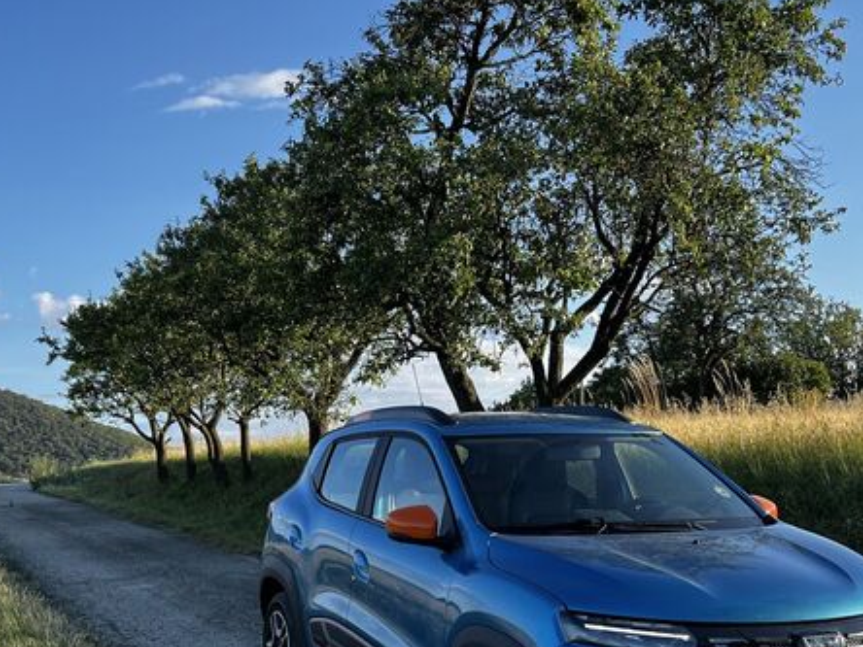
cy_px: 461
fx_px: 1247
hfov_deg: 38.2
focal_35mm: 50
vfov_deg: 28.8
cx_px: 402
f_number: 1.5
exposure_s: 1/1488
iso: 50
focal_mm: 5.7
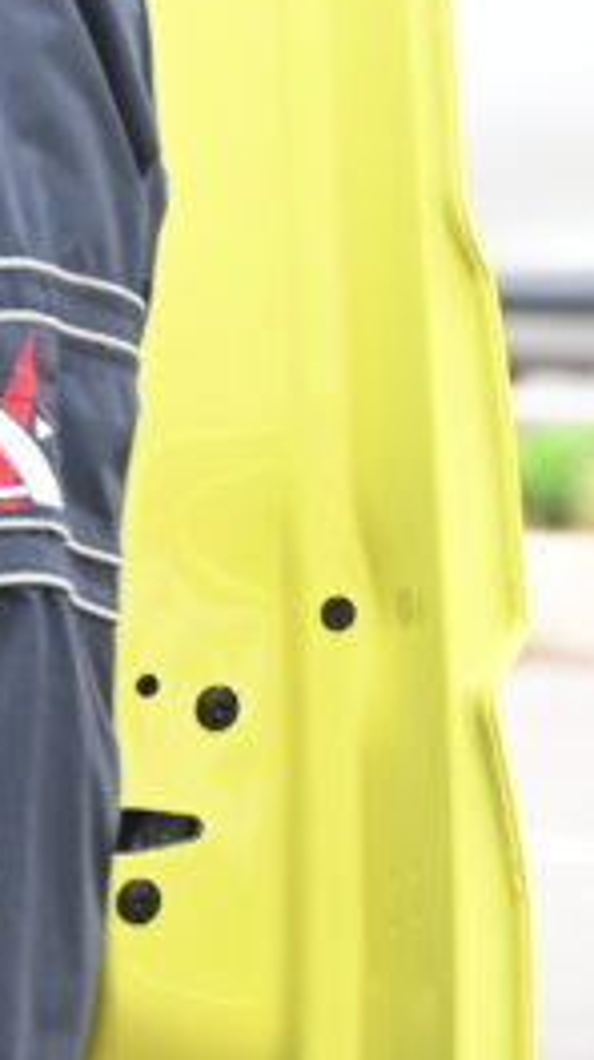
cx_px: -991
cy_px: -38
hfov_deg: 2.2
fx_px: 15412
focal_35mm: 549
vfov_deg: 3.9
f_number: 6.3
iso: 640
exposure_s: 1/160
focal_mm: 135
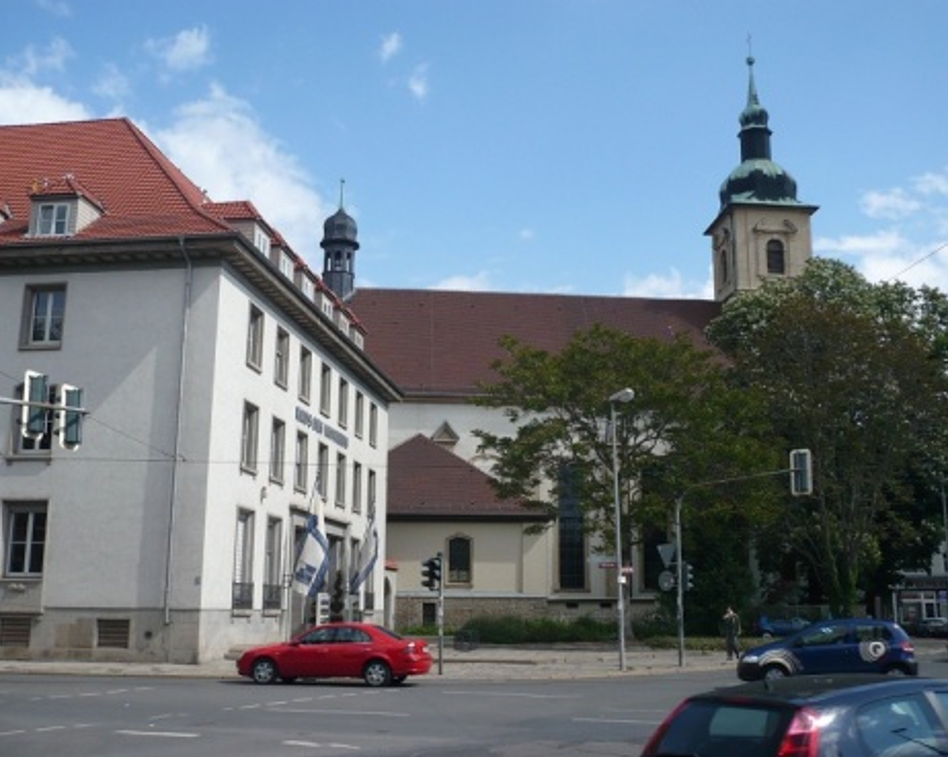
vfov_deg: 40.1
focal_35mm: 37
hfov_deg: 49.1
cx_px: 480
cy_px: 374
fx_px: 1037
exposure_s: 1/250
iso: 100
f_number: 8
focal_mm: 5.8
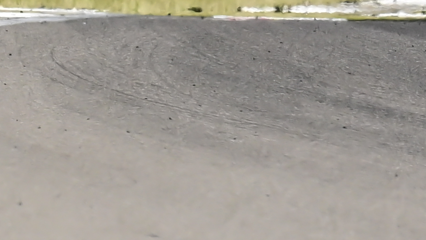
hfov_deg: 0.6
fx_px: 42324
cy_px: -132
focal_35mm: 3746
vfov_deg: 0.3
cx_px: 1156
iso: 450
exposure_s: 1/1250
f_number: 5.6
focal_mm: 400
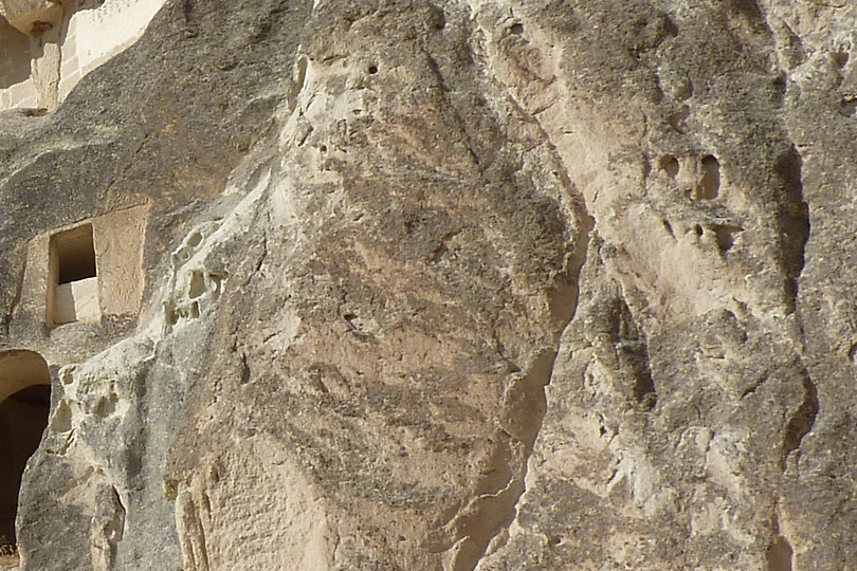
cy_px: 275
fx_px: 1833
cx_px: -115
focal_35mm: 77
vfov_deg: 17.7
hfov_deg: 24.3
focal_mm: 4.1
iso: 80
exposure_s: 1/500
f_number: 5.6
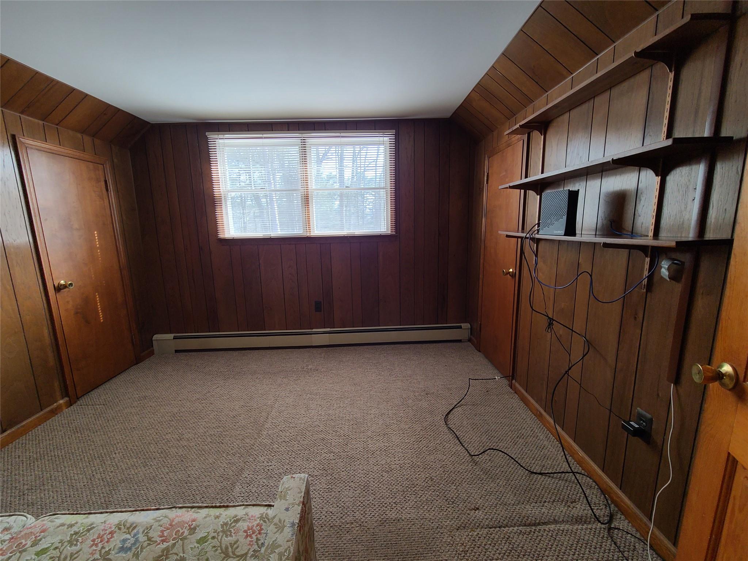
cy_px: 280
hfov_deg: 106.2
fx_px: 281
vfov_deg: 89.9
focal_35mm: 13
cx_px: 374
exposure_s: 1/57
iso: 160
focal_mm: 2.2
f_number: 2.2
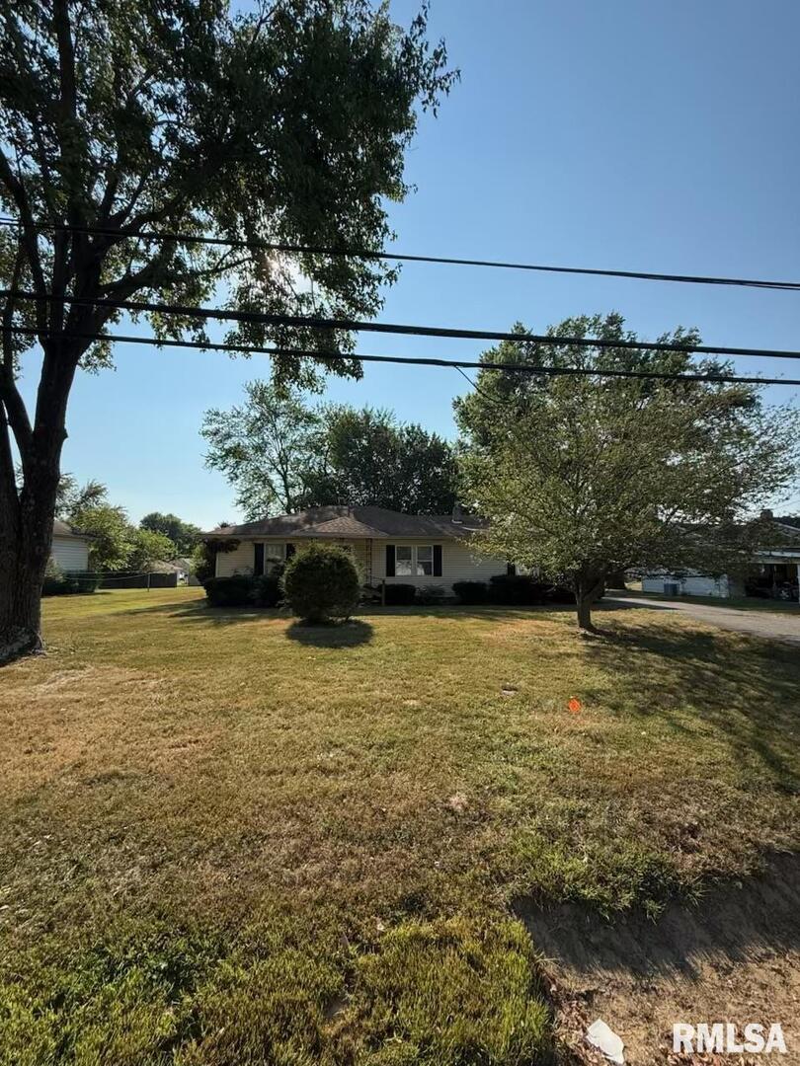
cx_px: 400
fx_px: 431
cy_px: 533
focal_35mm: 14
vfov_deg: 102.1
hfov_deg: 85.7
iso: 64
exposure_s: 1/2237
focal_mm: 2.22
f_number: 2.2
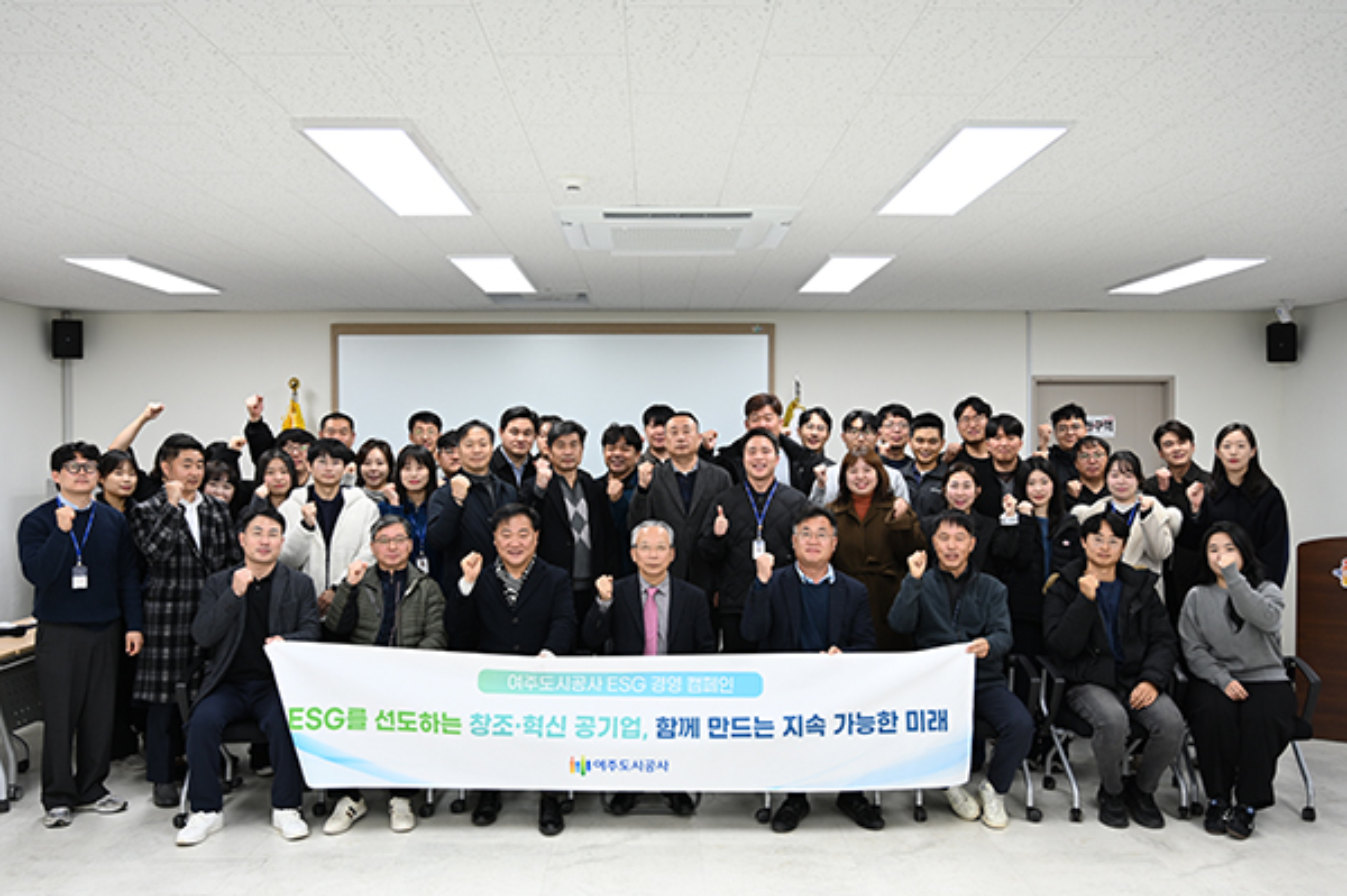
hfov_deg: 58.8
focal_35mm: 32
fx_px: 1196
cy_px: 448
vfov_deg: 41.0
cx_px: 674
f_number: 4
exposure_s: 1/30
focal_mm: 32
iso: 200
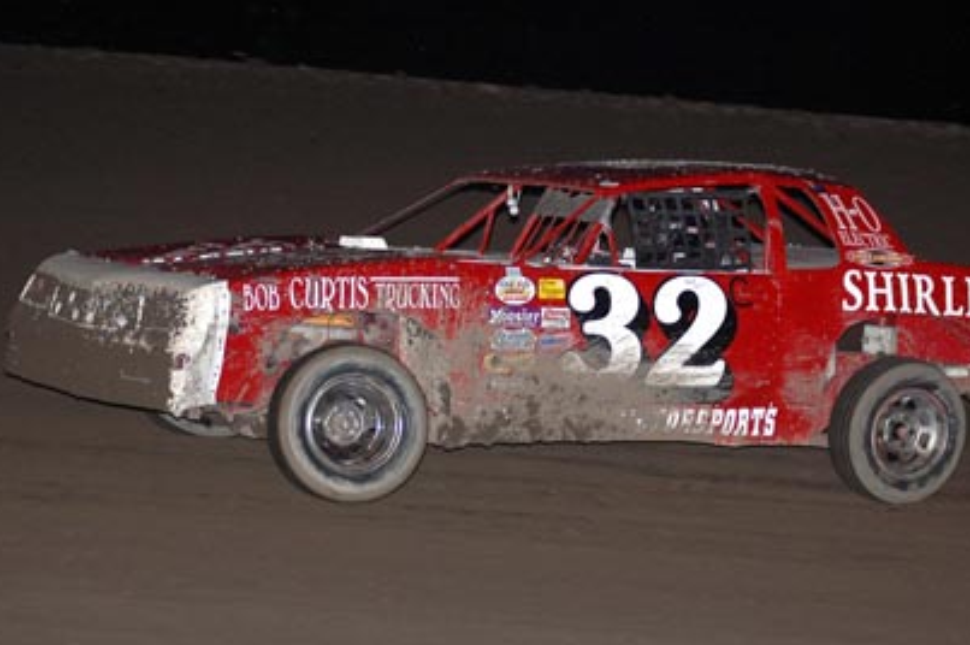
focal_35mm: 177
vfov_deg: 7.8
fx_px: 4755
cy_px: 354
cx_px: 508
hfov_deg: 11.6
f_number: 2.8
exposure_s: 1/500
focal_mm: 95
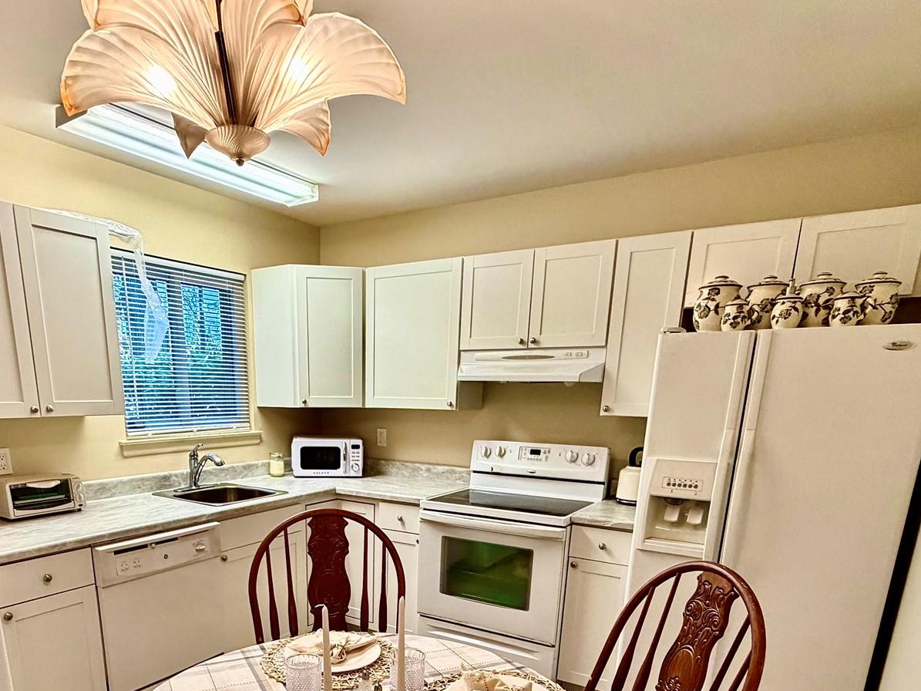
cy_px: 567
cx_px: 382
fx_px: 638
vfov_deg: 52.6
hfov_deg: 71.1
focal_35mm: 24
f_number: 2.2
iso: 250
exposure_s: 1/120
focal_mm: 2.22
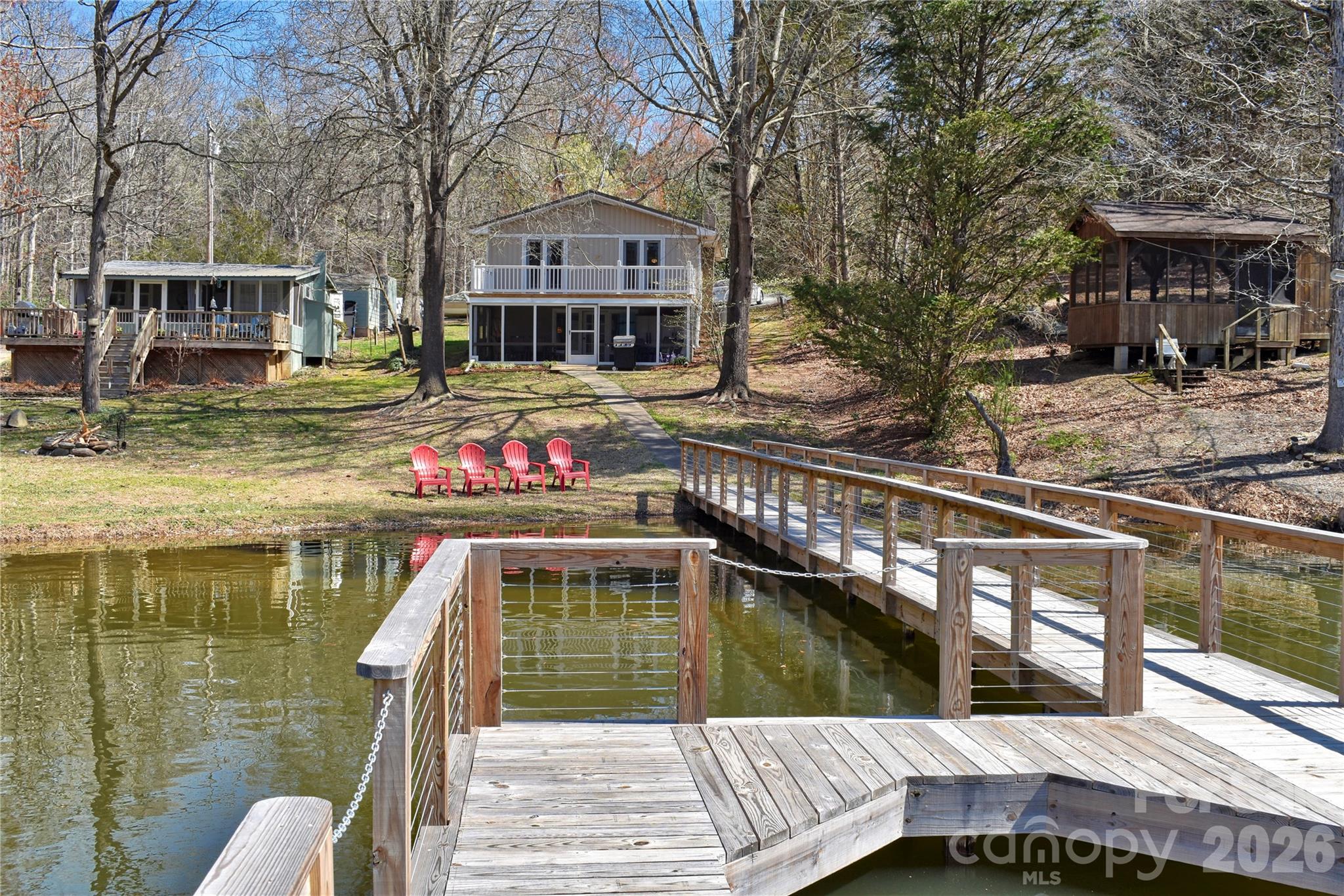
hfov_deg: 53.1
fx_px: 1344
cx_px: 672
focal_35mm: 36
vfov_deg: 36.9
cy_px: 448
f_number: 9
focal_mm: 24
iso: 100
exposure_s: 1/200
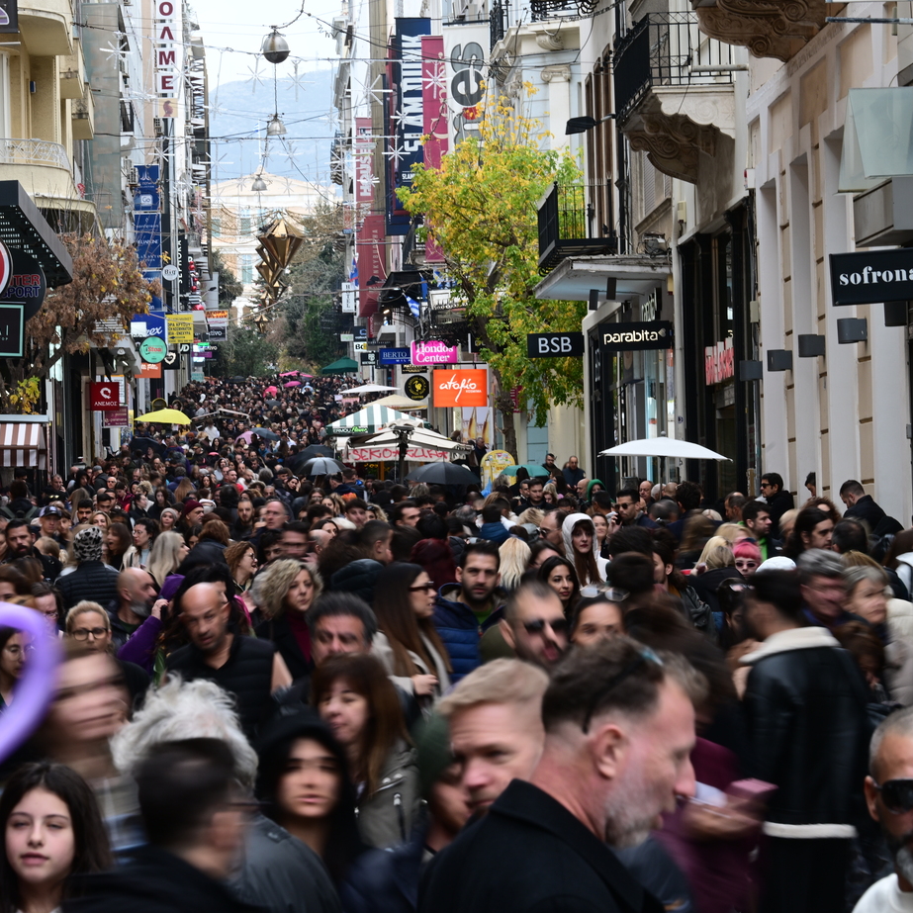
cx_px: 292
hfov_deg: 10.9
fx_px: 4774
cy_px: 457
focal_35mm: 160
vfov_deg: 10.9
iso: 200
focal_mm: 125
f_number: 18
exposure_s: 1/10
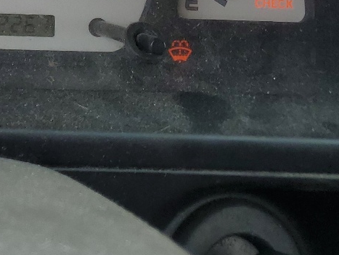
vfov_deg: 15.6
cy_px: -97
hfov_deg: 18.7
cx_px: -206
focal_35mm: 89
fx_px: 872
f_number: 1.5
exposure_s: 1/526
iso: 50
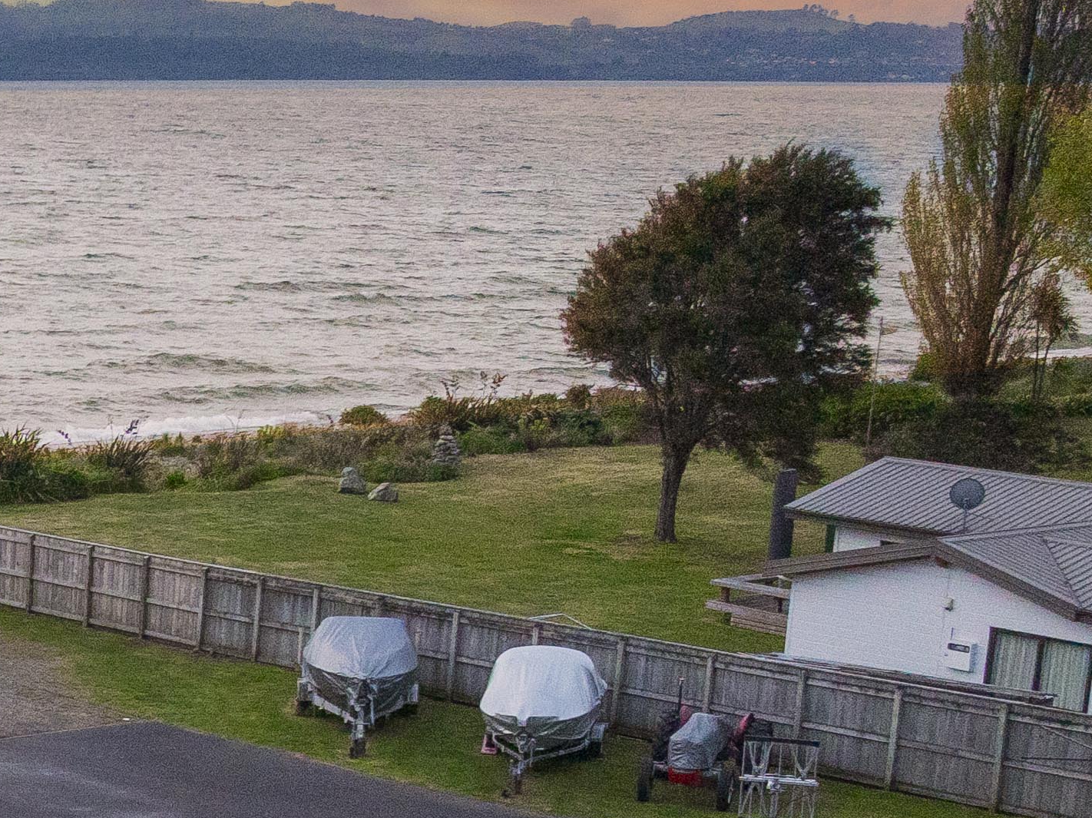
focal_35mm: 89
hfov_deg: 19.2
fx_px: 2806
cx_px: -554
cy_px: 853
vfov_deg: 16.2
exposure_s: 1/40
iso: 400
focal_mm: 12.29
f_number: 2.8
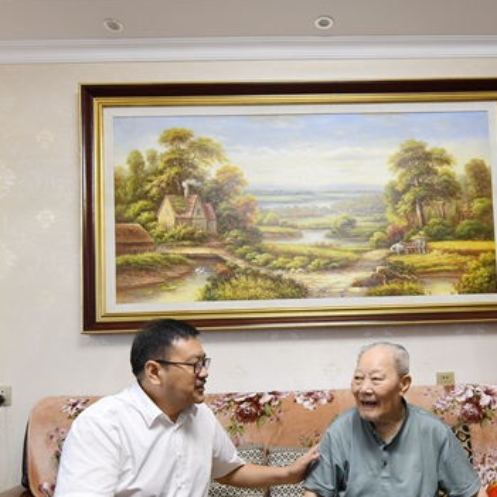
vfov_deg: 51.1
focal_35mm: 31
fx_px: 504
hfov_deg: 52.0
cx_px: 307
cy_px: 349
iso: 1000
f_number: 4.5
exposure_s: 1/125
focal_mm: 16
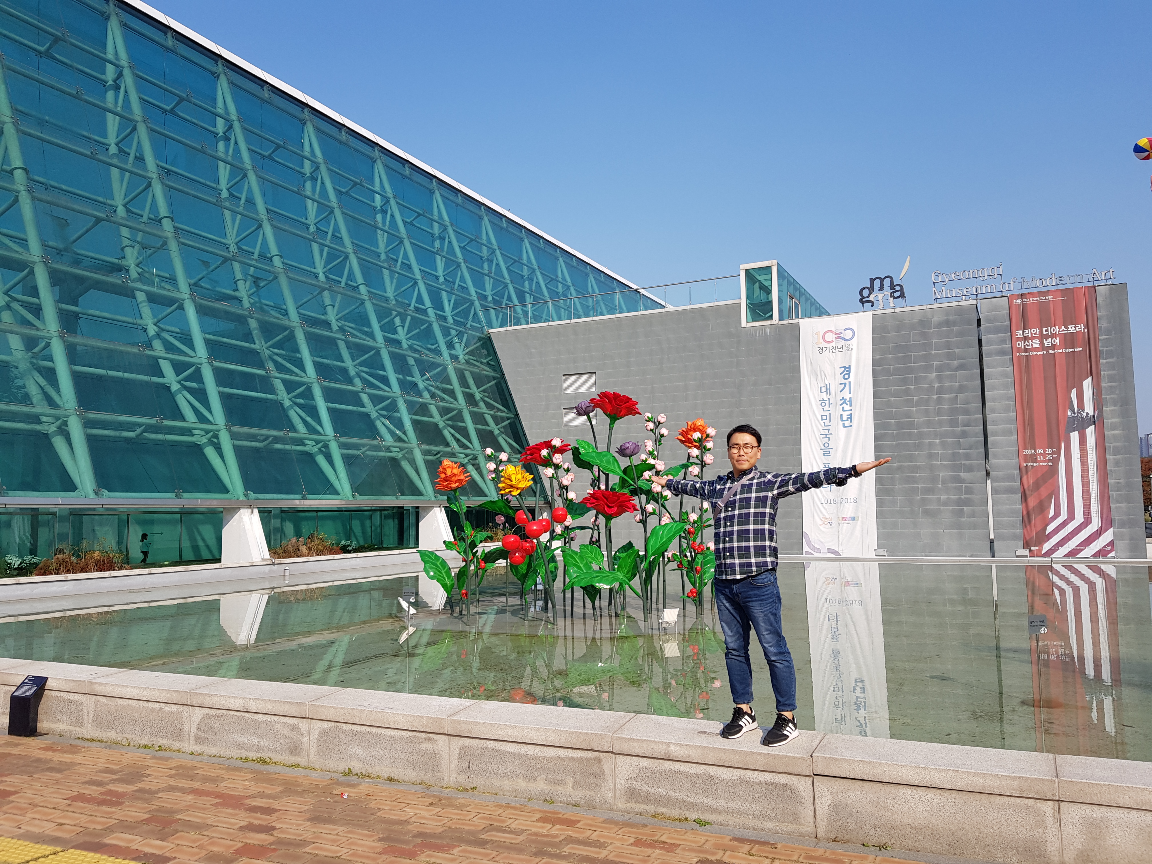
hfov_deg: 67.3
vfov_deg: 53.1
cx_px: 576
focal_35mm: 26
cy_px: 432
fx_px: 865
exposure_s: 1/1900
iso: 40
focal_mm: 4.3
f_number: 1.7
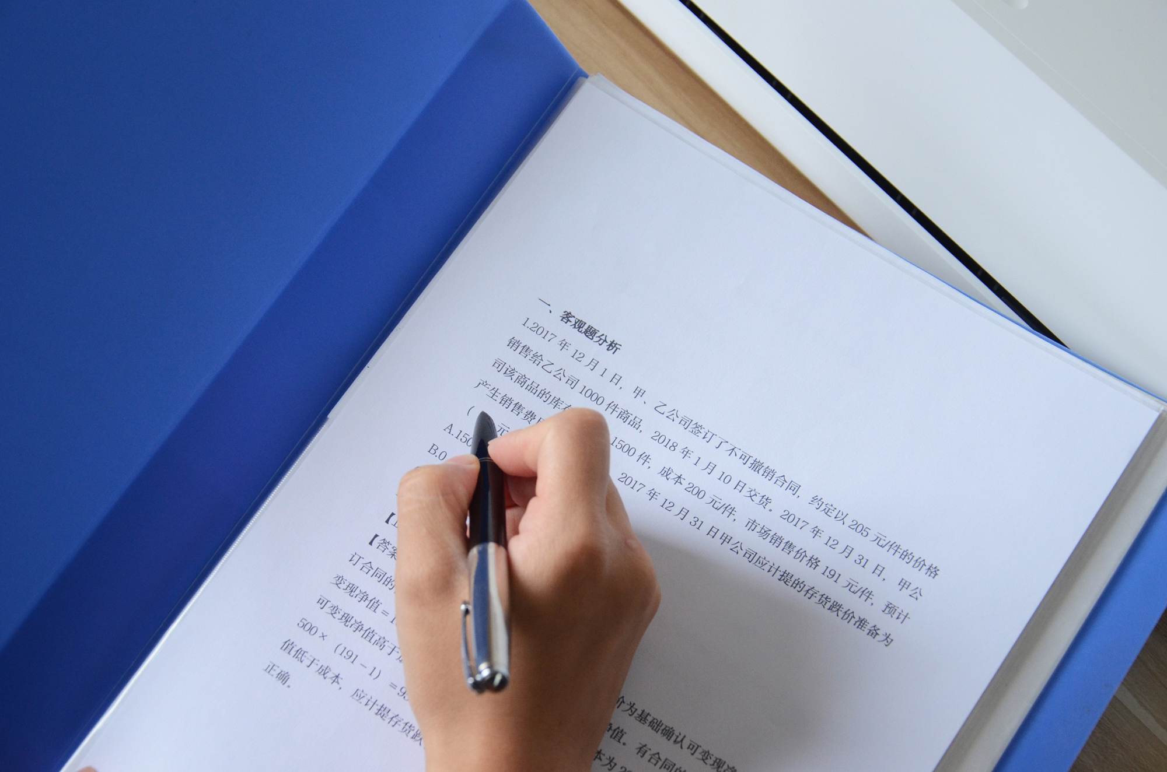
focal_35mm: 68
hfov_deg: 29.9
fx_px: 2183
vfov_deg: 20.1
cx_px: 584
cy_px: 386
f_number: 5.6
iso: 1250
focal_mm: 45
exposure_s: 1/125
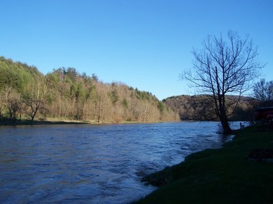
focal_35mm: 38
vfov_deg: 37.7
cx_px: 136
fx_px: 300
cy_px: 102
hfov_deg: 49.0
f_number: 4
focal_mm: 6.3
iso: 64
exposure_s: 1/320
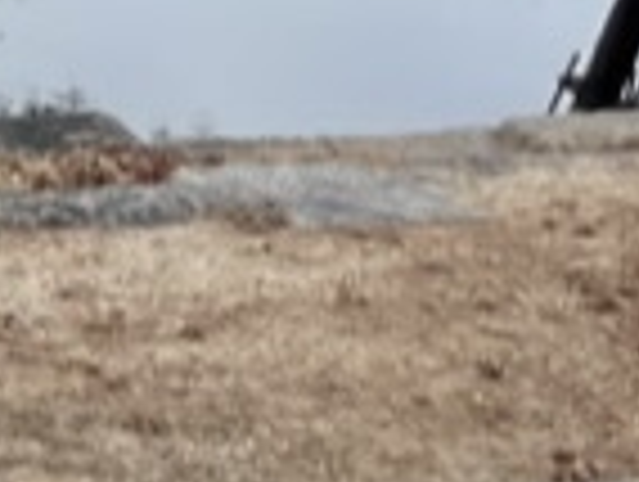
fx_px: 3458
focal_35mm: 187
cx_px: -927
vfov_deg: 7.0
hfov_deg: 9.4
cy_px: -1016
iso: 32
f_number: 1.6
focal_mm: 4.2
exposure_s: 1/2257
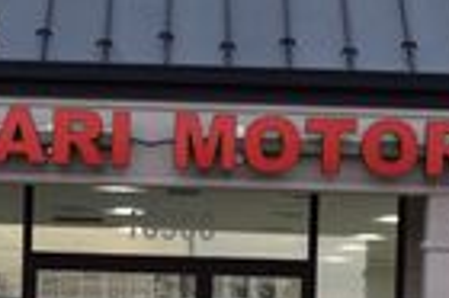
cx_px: 189
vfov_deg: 10.7
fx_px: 1550
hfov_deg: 16.5
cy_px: 410
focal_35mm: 124
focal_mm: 29
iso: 400
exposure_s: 1/60
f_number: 8
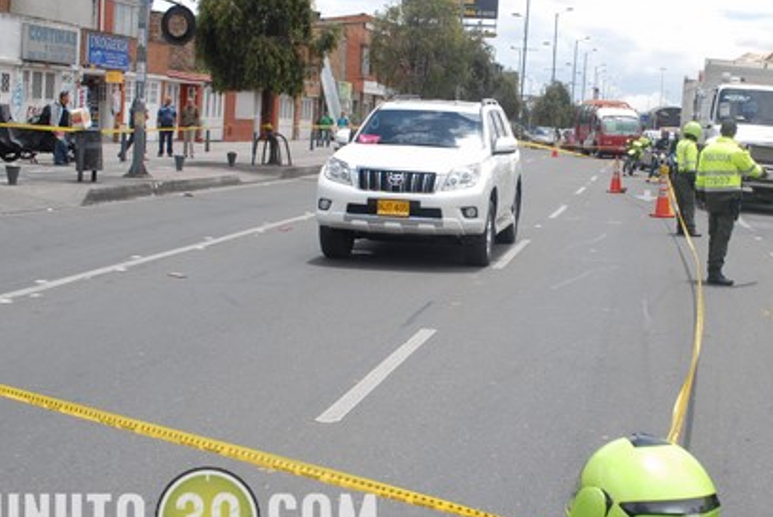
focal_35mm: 55
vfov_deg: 24.6
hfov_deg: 35.6
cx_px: 553
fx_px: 1182
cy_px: 209
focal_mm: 22
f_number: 6.3
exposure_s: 1/250
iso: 100
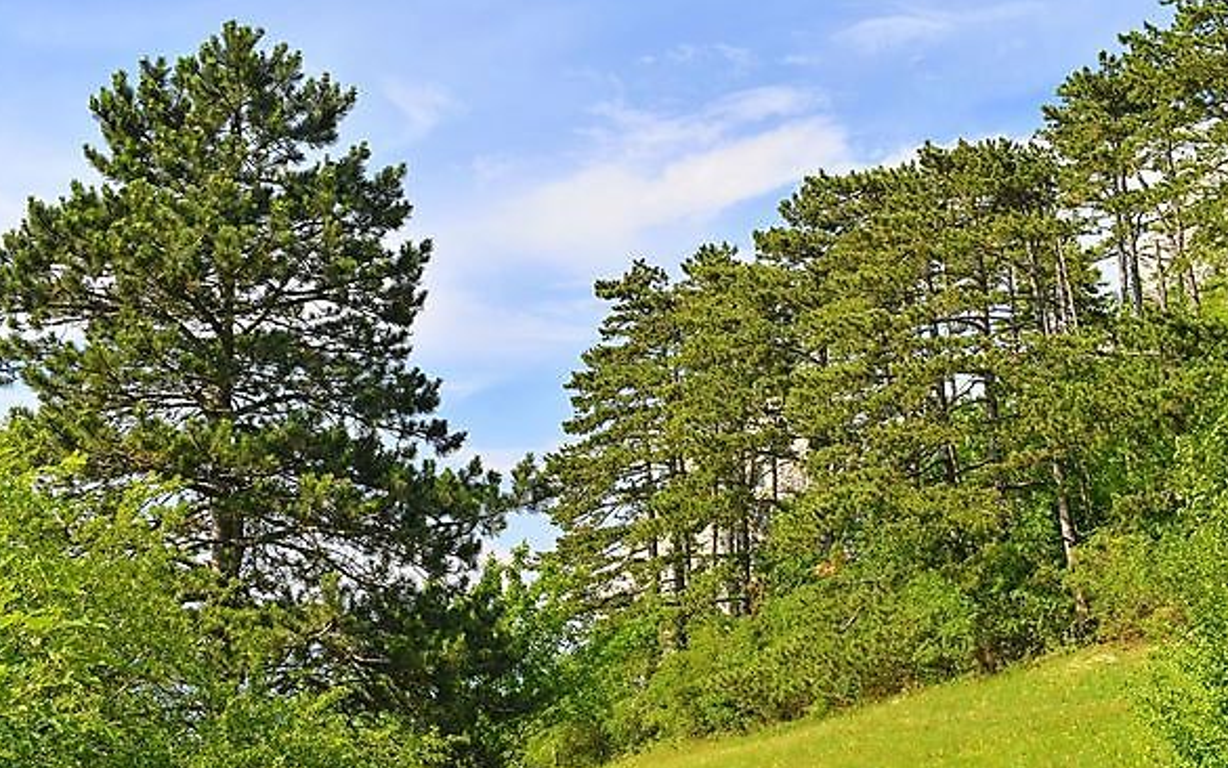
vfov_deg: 27.4
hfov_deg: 42.6
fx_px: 1573
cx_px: 615
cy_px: 401
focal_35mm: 47
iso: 100
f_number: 10
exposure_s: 1/80
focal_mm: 30
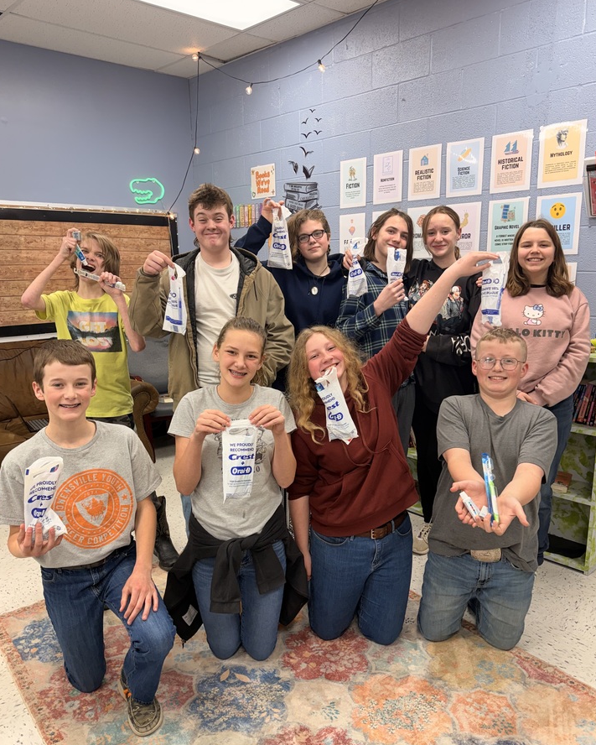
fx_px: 595
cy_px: 396
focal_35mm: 27
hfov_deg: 53.2
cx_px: 300
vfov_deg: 64.0
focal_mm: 6.76
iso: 100
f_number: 1.78
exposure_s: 1/120
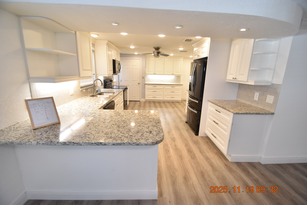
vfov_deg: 77.3
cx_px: 154
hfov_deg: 100.4
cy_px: 102
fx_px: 128
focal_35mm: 15
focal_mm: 10
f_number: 3.5
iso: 800
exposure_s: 1/125
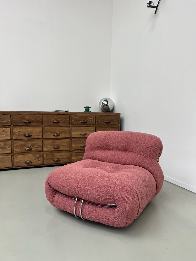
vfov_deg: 67.3
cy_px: 130
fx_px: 196
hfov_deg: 53.1
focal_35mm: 26
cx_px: 98
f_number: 1.5
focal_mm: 5.7
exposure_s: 1/121
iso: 64
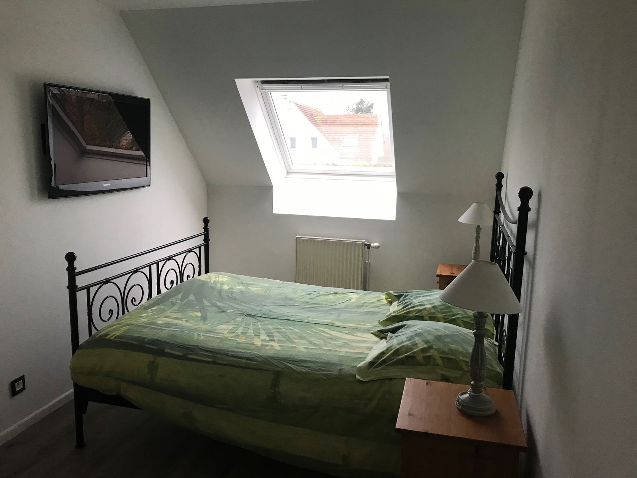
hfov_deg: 63.4
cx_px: 318
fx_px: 515
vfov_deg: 49.7
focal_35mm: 28
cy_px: 239
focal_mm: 3.99
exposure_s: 1/25
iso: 32
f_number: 1.8
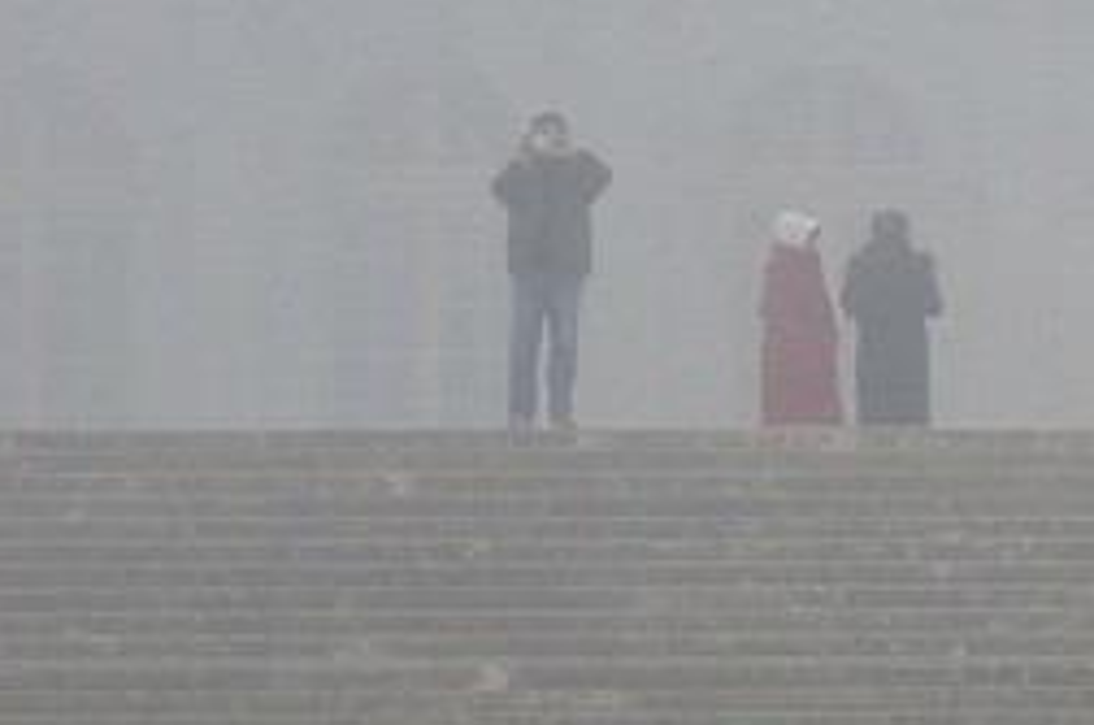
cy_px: 360
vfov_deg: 1.1
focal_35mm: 1271
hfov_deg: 1.6
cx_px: 3147
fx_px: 38551
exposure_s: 1/100
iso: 400
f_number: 9
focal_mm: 200
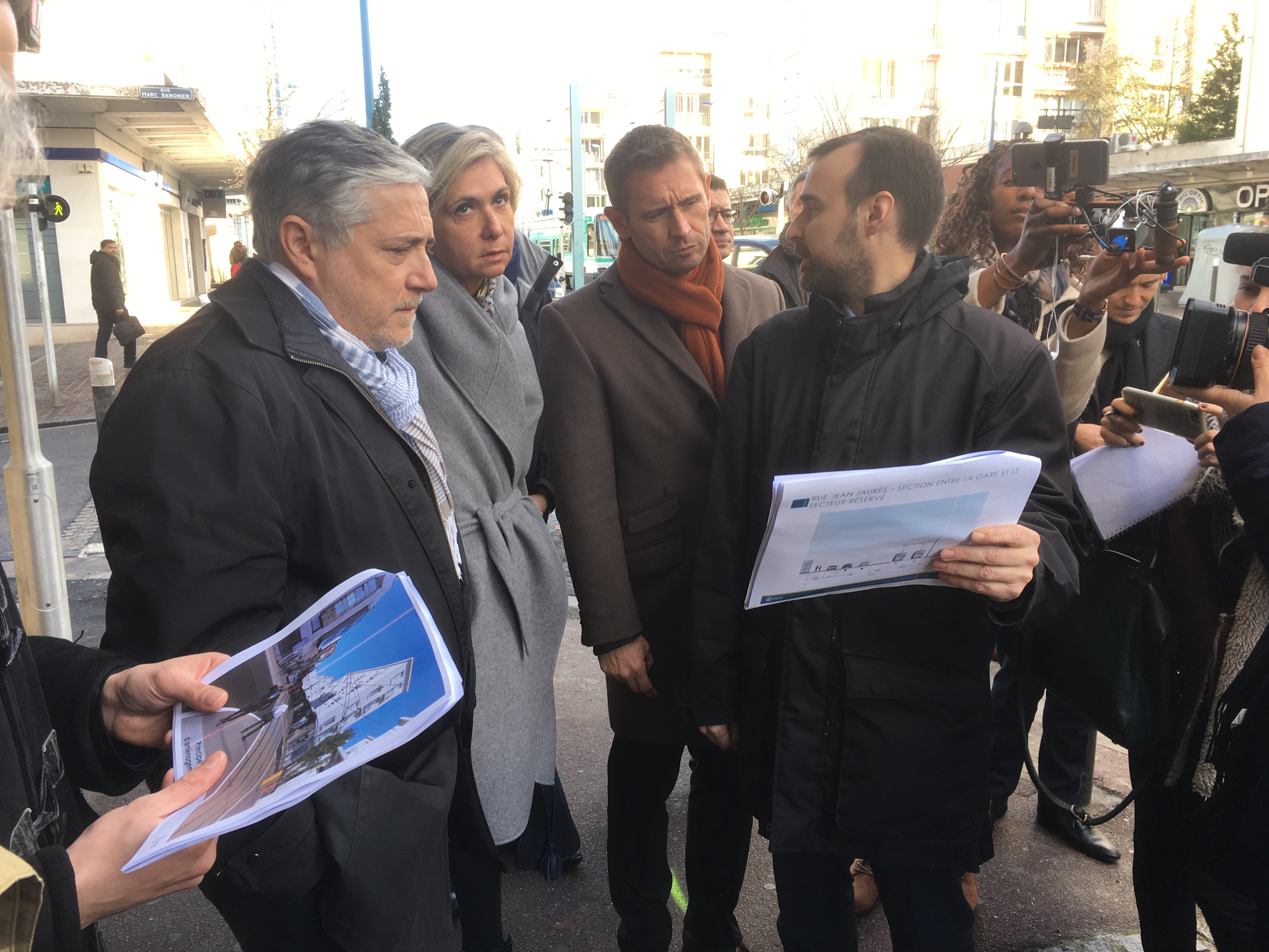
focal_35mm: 29
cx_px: 634
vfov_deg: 48.2
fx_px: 1063
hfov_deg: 61.7
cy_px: 476
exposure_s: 1/100
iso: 25
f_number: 2.2
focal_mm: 4.15
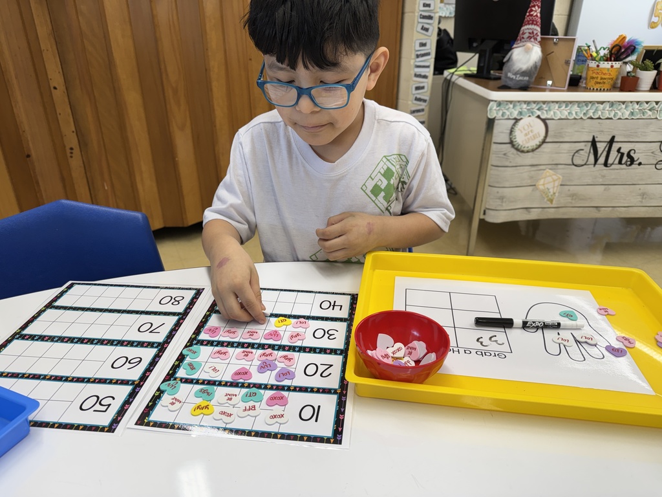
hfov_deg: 71.6
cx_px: 331
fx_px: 459
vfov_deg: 56.8
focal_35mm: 24
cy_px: 248
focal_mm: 6.76
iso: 64
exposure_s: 1/120
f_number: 1.78
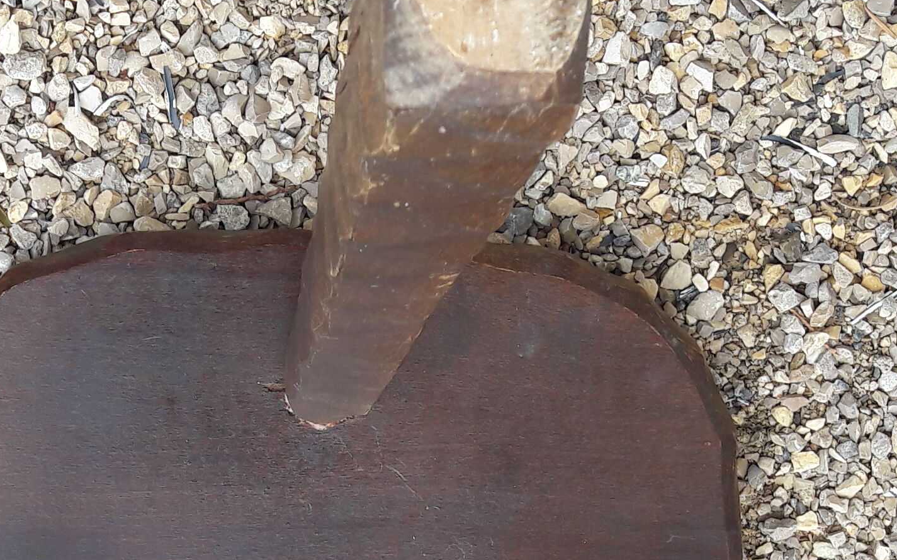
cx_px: 378
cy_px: 552
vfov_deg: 14.9
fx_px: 2102
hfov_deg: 24.1
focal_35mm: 86
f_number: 1.9
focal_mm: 3.7
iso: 40
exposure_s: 1/498
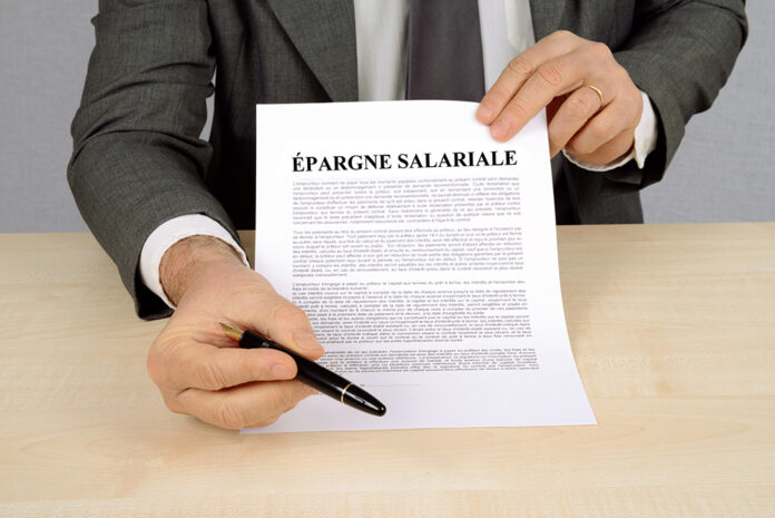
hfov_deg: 28.8
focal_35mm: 70
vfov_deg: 19.5
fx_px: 1508
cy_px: 259
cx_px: 388
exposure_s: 1/125
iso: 200
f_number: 22
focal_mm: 70
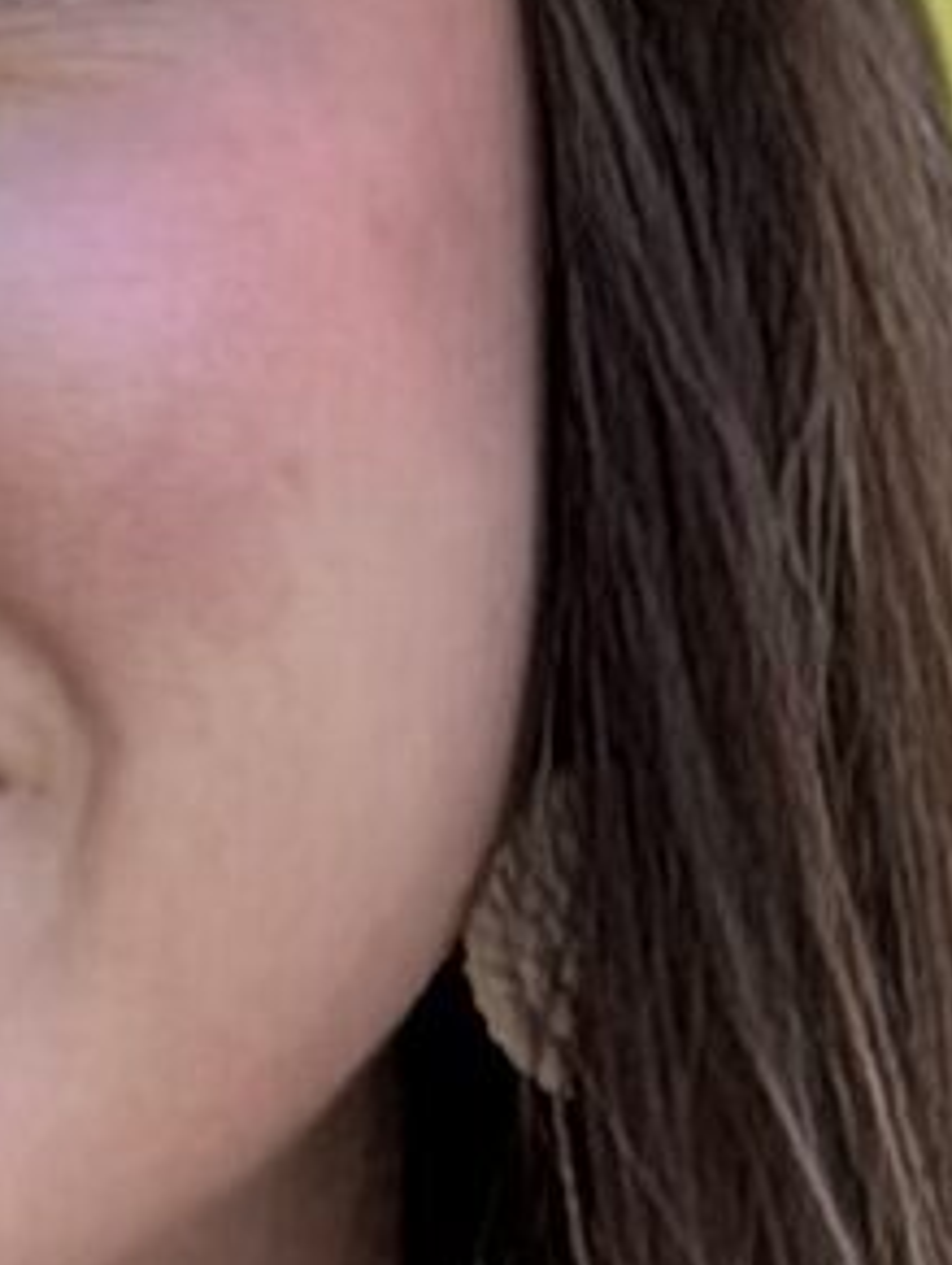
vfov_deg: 5.8
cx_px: -343
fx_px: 12147
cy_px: 2473
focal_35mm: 332
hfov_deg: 4.5
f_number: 1.78
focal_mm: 6.76
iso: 100
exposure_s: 1/699
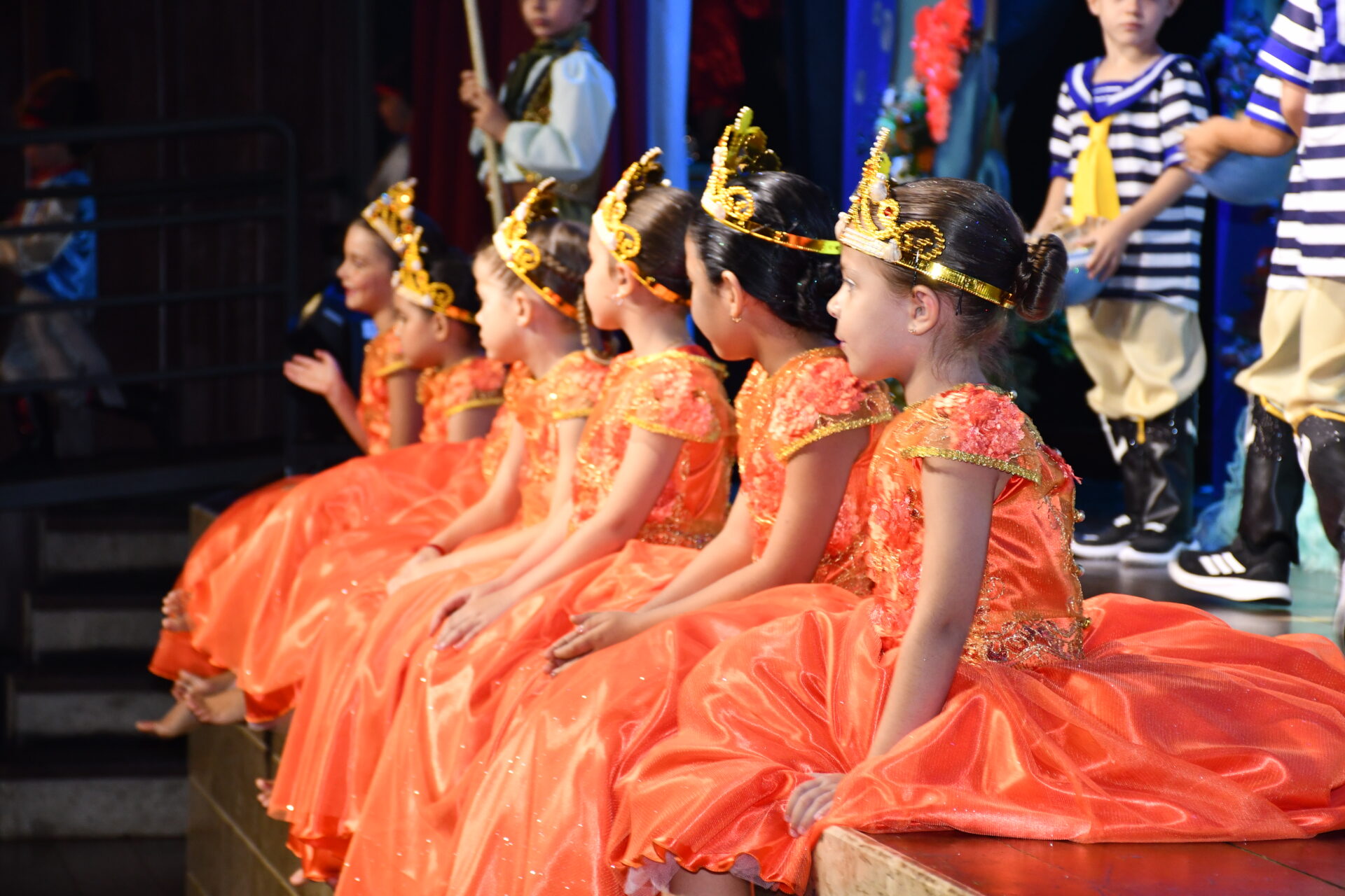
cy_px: 448
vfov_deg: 12.2
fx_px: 4184
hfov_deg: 18.3
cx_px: 672
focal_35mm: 112
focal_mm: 75
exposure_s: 1/60
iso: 1100
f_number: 5
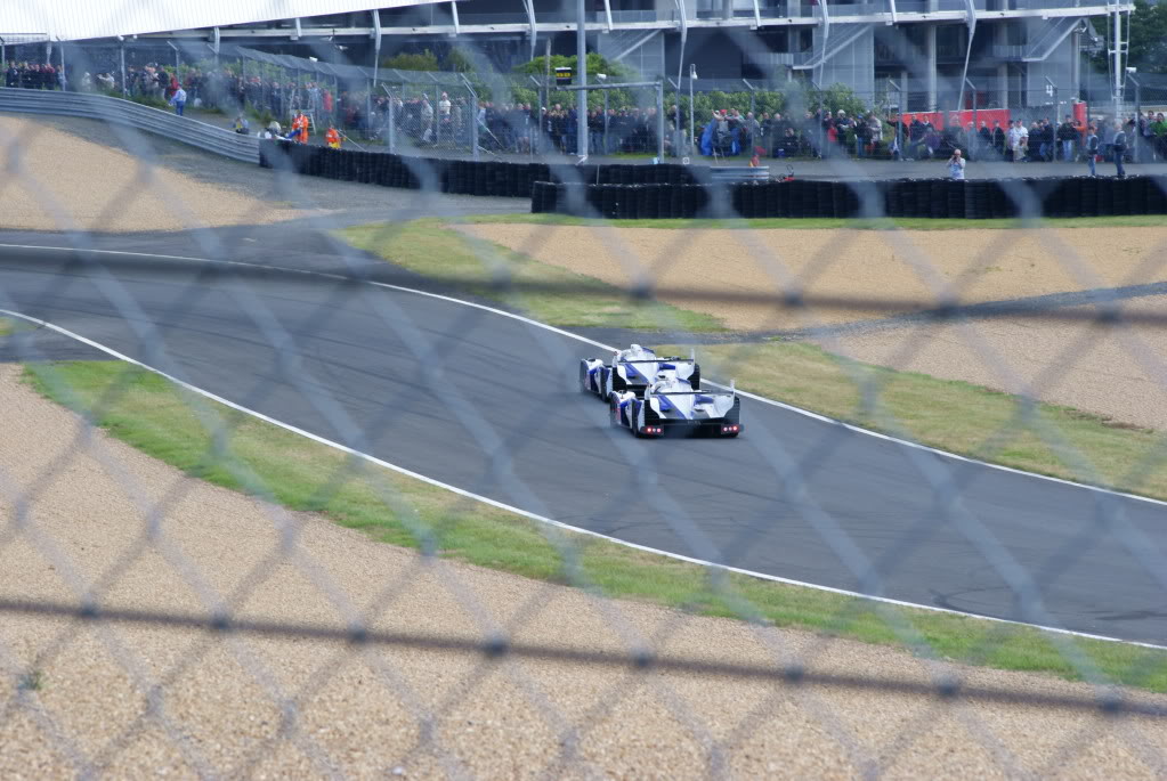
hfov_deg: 10.1
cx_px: 584
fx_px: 6573
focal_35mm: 202
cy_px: 390
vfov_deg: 6.8
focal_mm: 135
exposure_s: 1/320
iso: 400
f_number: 10
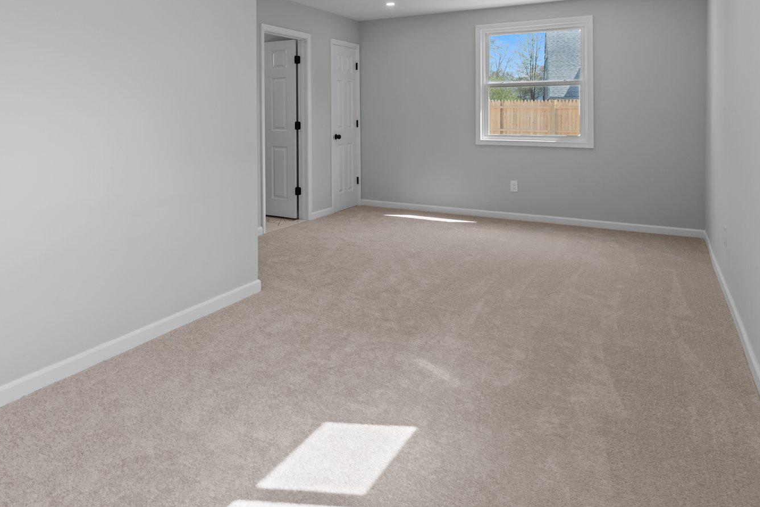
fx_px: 549
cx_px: 318
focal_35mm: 26
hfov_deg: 68.9
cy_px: 121
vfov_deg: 47.5
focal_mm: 17
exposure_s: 1/30
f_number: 8
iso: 800
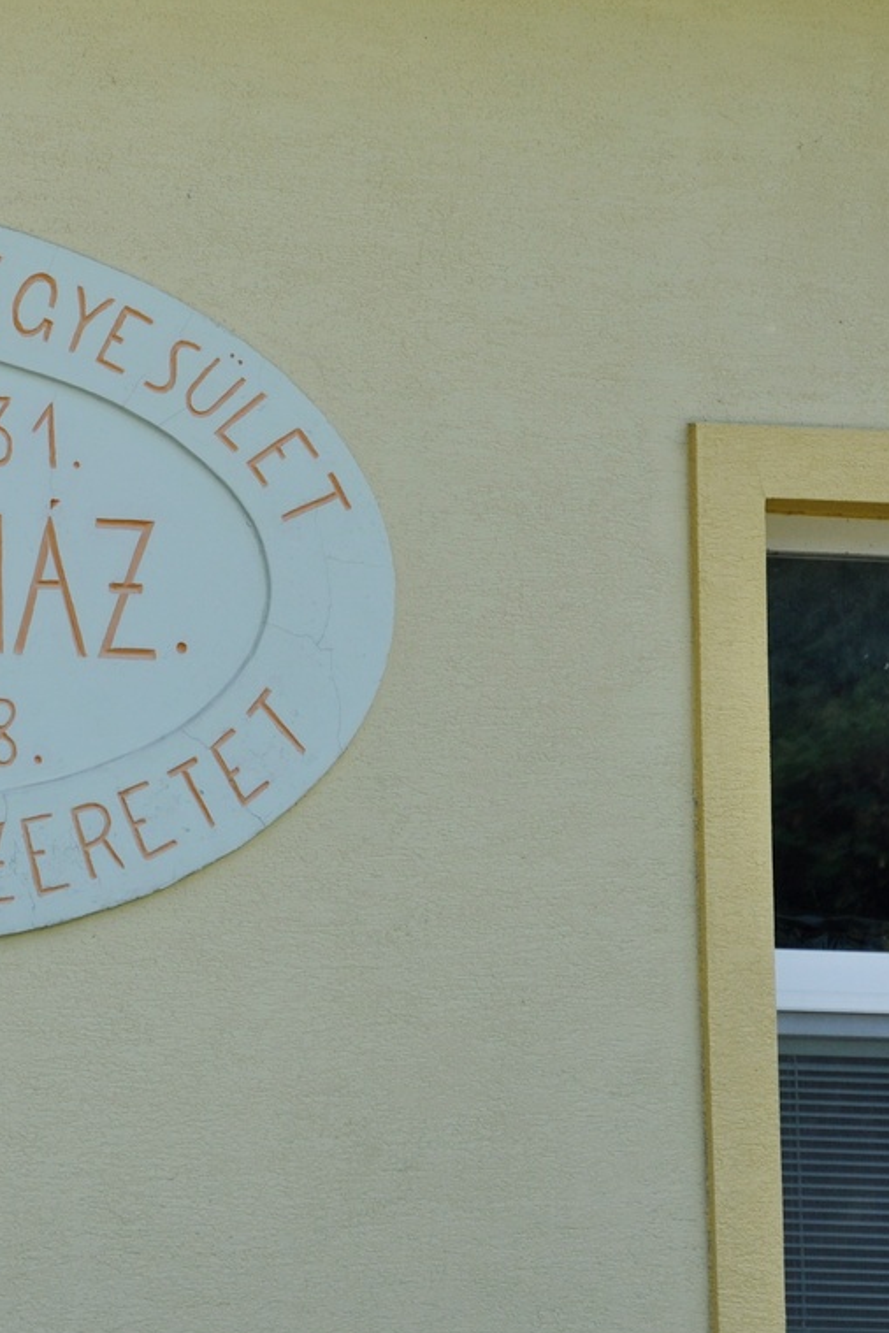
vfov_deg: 9.3
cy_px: 603
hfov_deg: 6.2
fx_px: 8186
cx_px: -170
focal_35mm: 221
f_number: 5.3
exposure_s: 1/320
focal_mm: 70
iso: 200
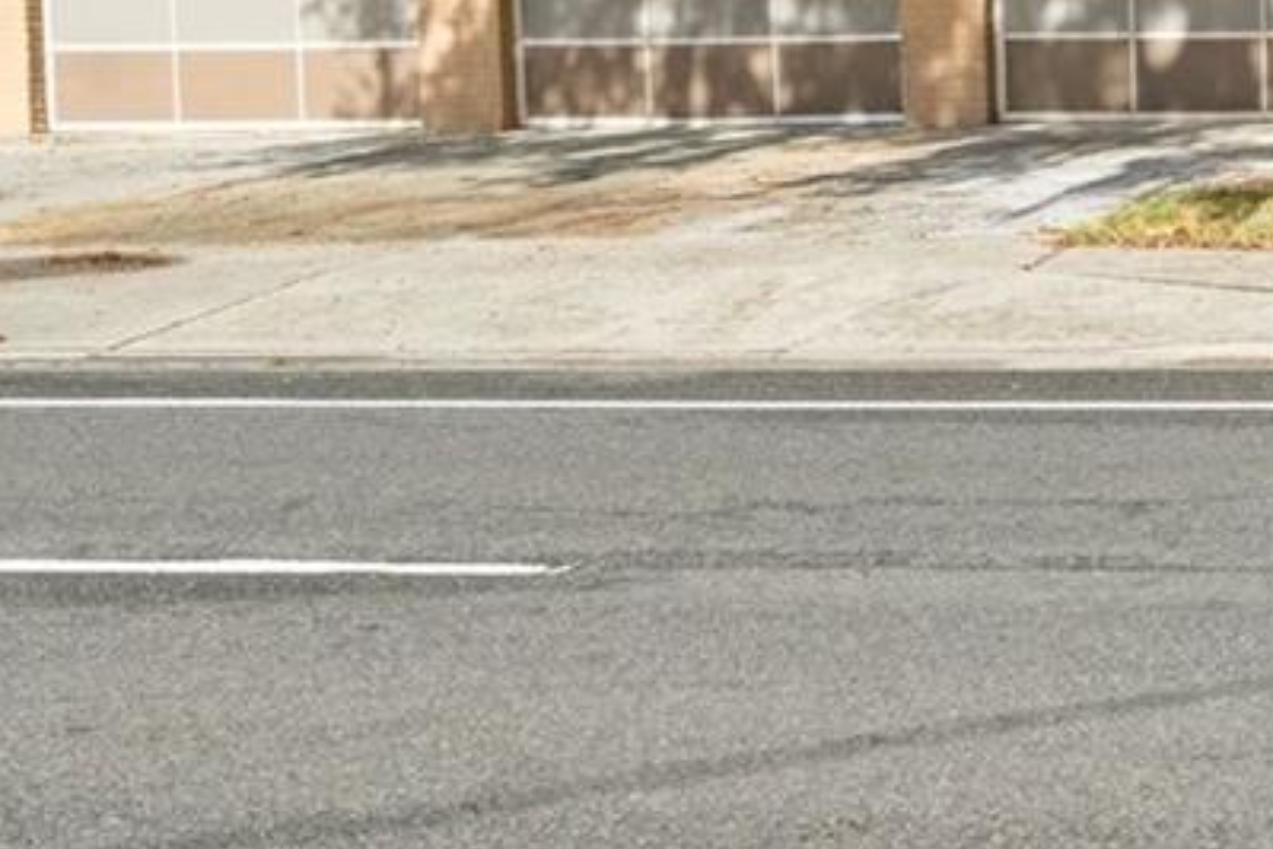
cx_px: 1598
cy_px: 13
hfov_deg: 20.5
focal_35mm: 92
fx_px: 3254
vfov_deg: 14.6
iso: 320
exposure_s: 1/160
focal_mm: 23
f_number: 9
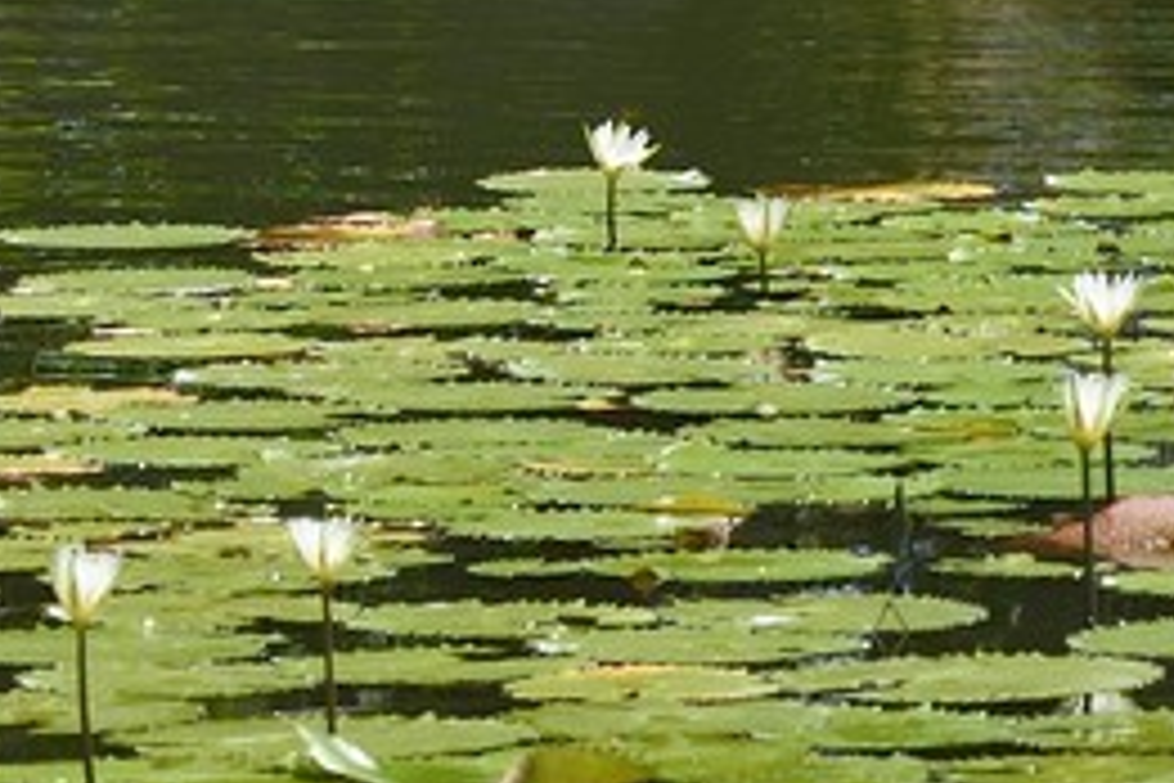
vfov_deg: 2.2
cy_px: -1390
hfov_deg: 3.3
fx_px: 19956
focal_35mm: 612
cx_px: 2267
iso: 200
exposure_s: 1/400
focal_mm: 100
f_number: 7.1
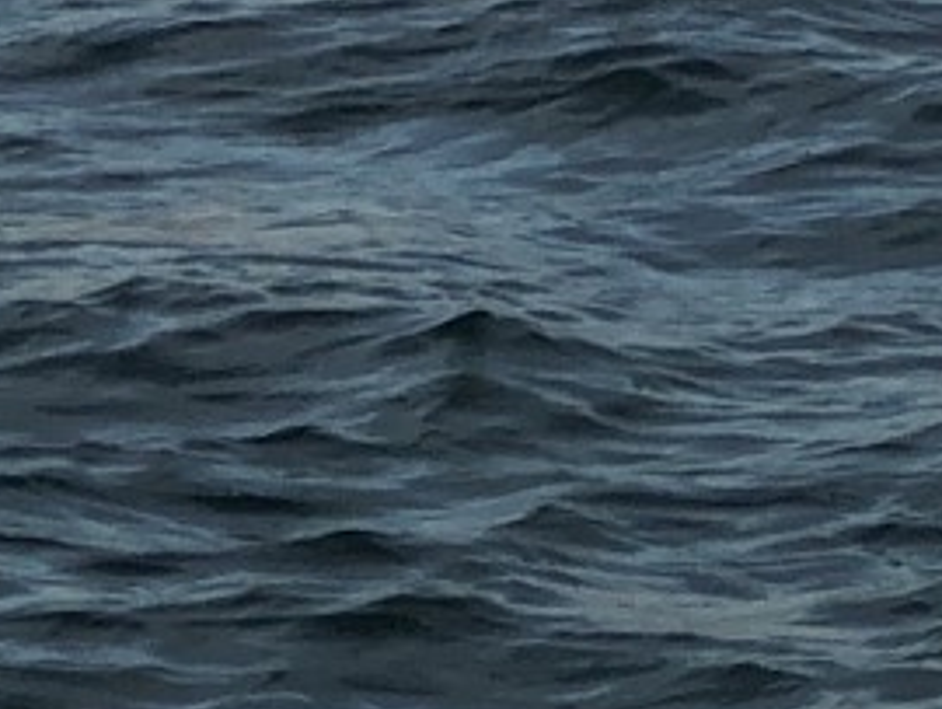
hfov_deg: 4.9
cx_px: 694
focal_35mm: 405
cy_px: -1655
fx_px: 11031
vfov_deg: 3.6
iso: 20
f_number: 2.8
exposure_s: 1/306
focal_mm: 6.6
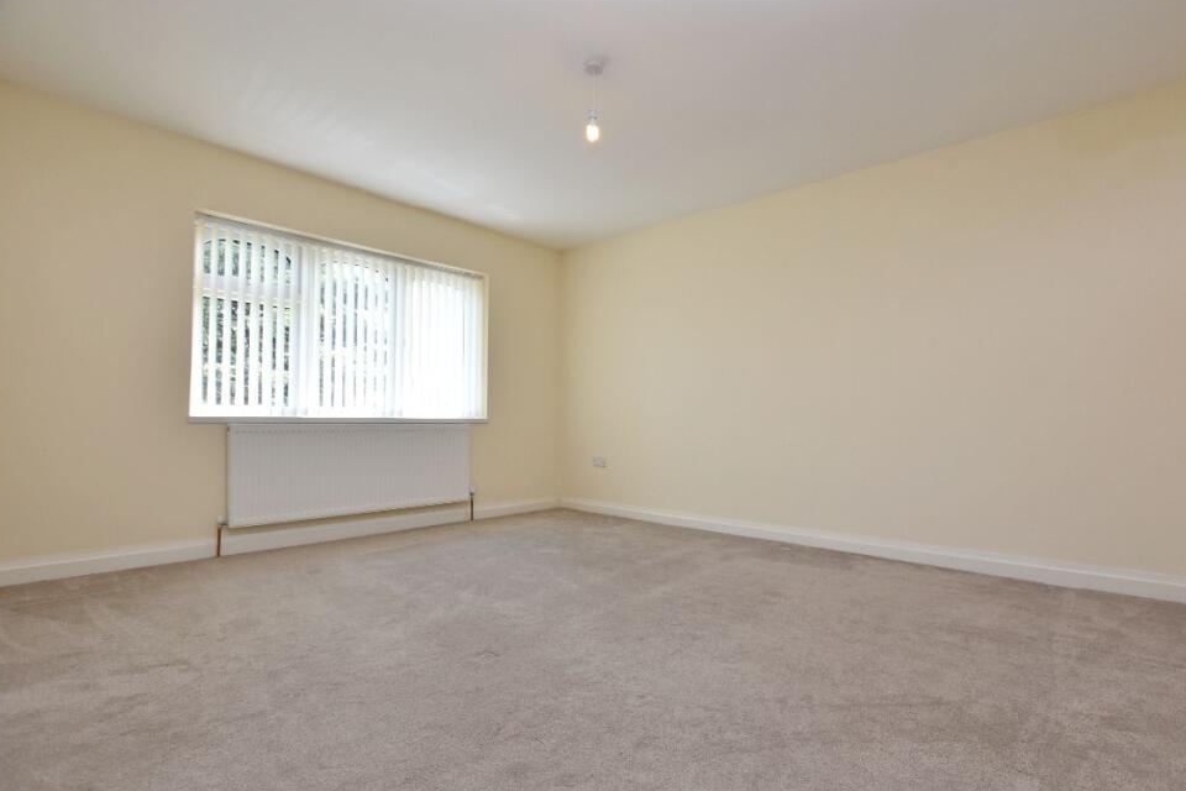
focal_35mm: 16
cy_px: 413
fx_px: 527
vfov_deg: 73.7
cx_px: 623
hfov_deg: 96.7
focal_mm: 10
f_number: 5
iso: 360
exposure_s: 1/200
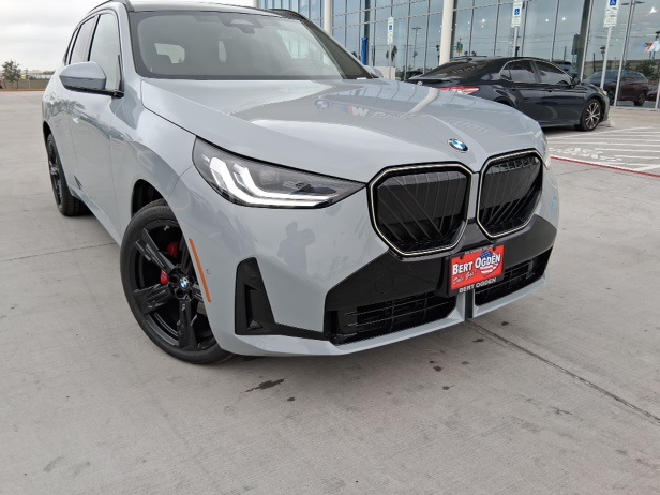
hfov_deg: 65.3
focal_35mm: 27
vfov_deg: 51.3
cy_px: 241
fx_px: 515
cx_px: 322
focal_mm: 3.98
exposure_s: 1/168
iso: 25
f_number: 1.8
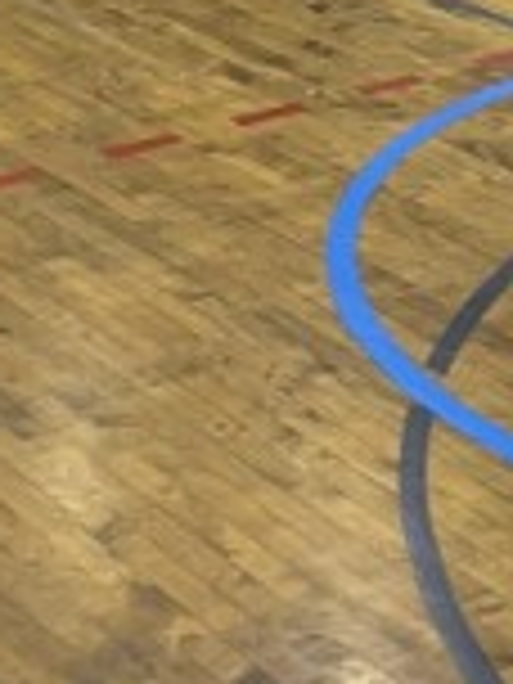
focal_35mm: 137
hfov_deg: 10.8
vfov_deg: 12.7
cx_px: 212
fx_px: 2707
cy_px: -648
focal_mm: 4.2
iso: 80
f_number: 1.6
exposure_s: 1/50
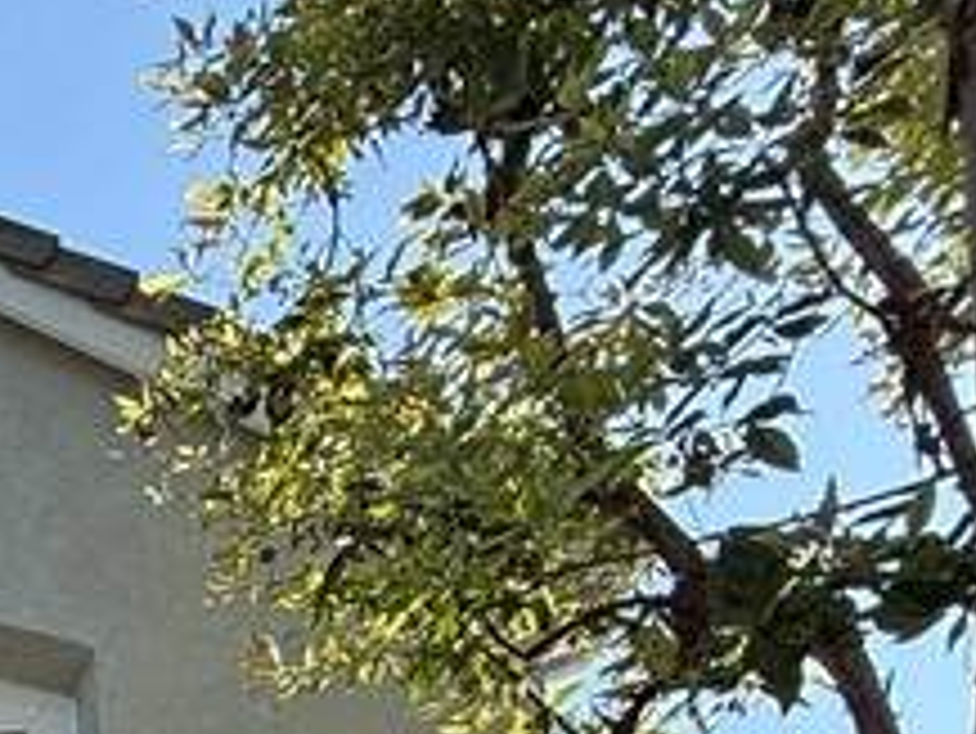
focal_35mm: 66
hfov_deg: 20.3
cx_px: -805
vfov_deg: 16.8
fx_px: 1862
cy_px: 1454
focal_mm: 2.22
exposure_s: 1/486
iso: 50
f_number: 2.2
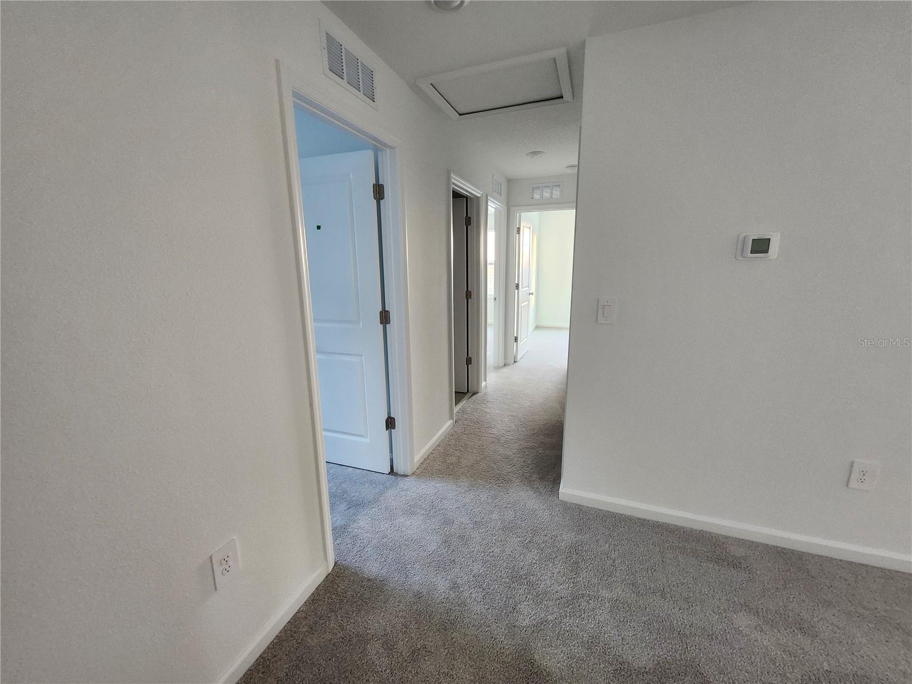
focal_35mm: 13
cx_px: 456
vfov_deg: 89.9
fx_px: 343
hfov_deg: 106.2
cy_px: 342
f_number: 2.2
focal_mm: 1.74
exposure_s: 1/30
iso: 500
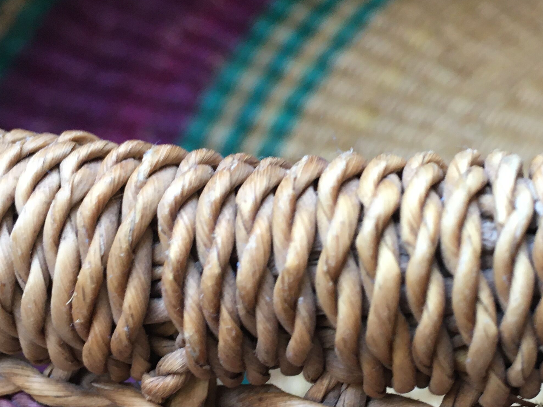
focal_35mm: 59
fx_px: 925
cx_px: 360
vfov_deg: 24.8
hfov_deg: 32.4
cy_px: 209
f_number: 2.2
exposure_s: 1/33
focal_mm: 4.15
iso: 80
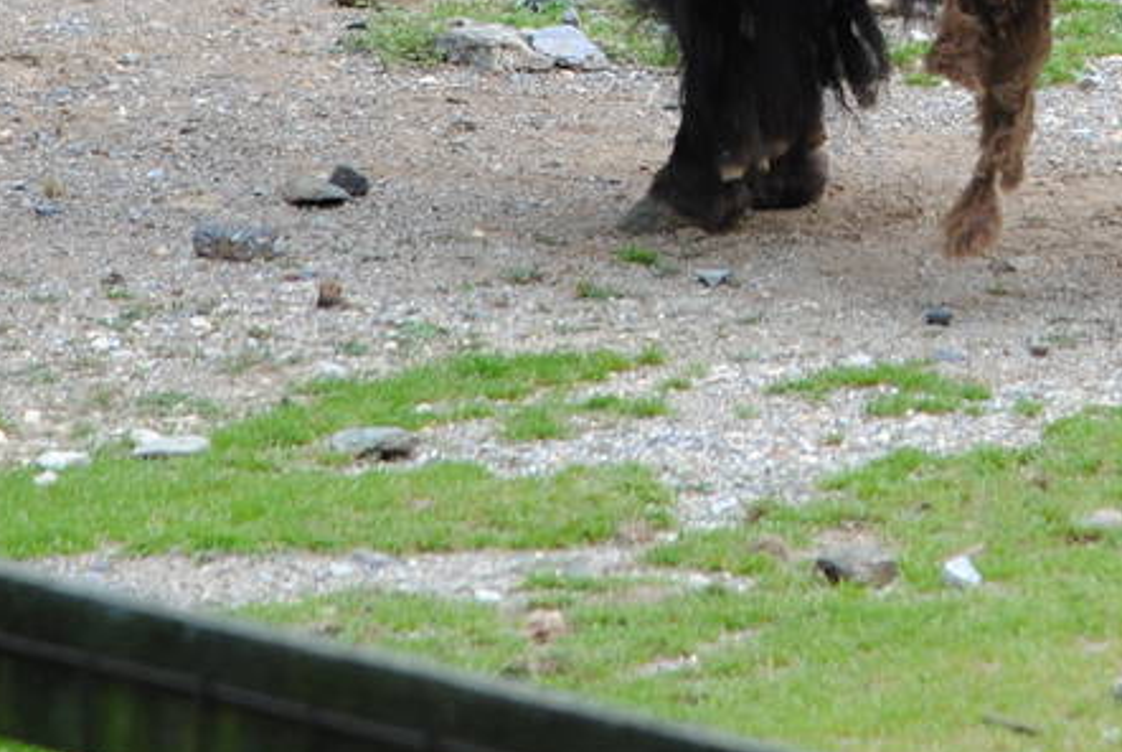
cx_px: 1084
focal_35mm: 734
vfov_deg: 1.9
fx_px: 22901
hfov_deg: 2.8
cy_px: -456
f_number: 4.8
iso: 280
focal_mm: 135
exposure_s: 1/500
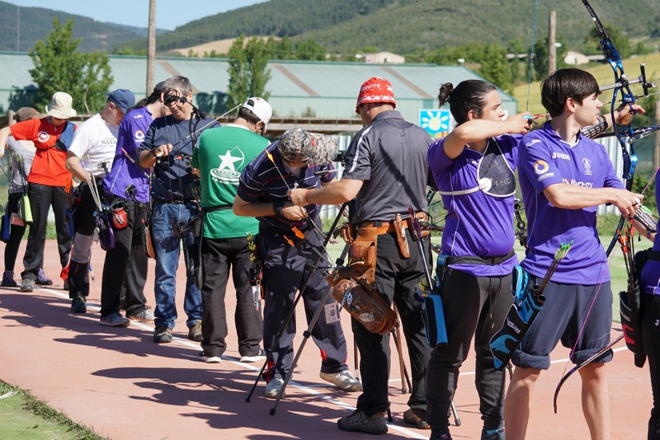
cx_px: 330
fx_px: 1926
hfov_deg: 19.4
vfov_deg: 13.1
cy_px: 220
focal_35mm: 105
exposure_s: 1/1250
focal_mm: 70
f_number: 4.5
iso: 250
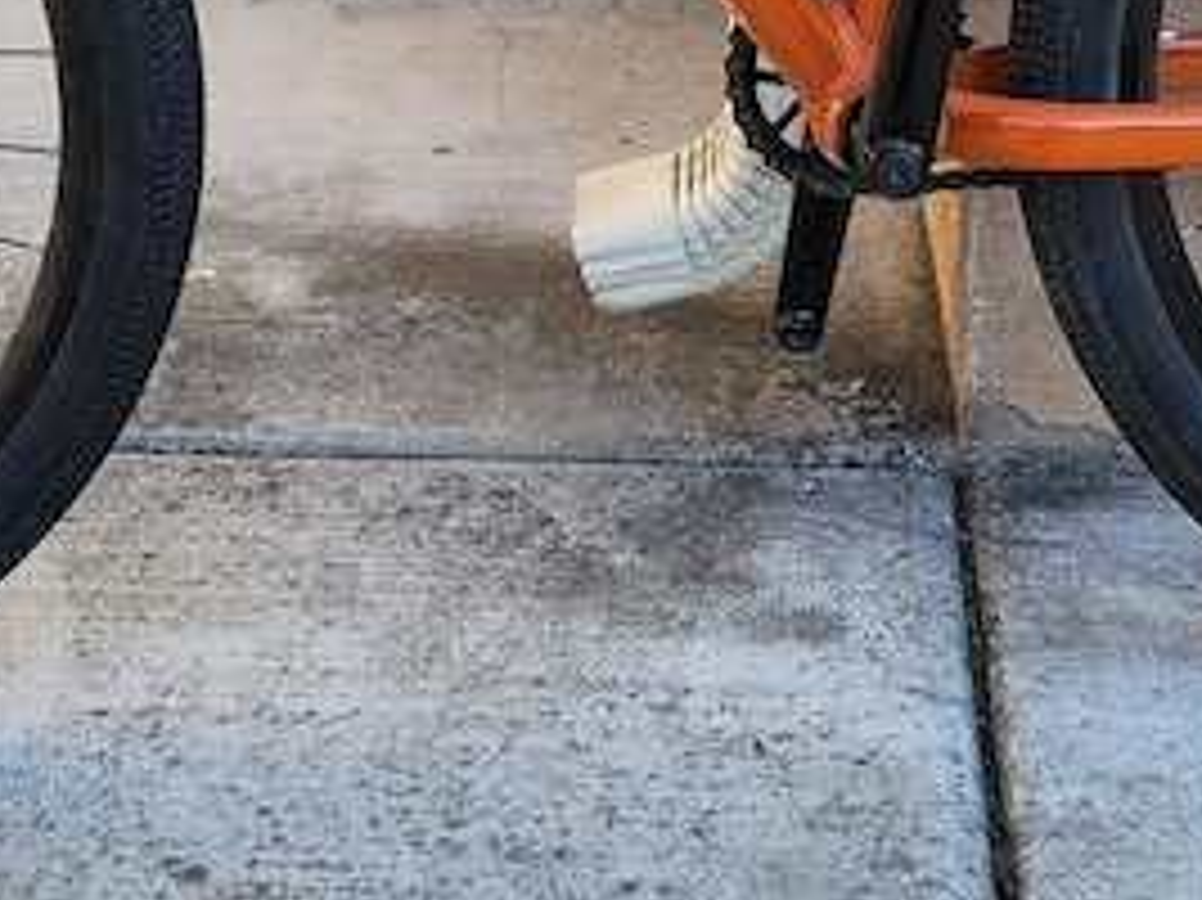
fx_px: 2603
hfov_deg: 25.9
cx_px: 468
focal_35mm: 75
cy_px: -333
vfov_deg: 18.1
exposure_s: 1/119
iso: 25
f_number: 1.8
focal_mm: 7
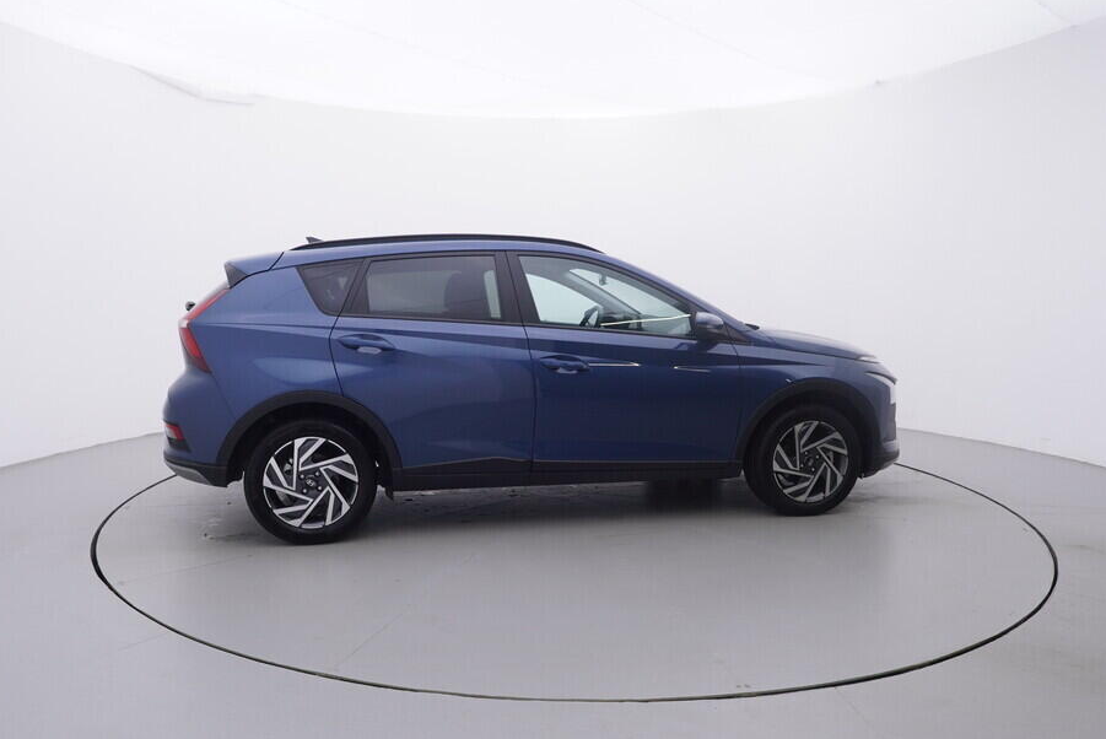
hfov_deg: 70.1
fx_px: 786
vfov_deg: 50.3
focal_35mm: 26
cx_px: 501
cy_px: 385
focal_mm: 15
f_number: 5
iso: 200
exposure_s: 1/80
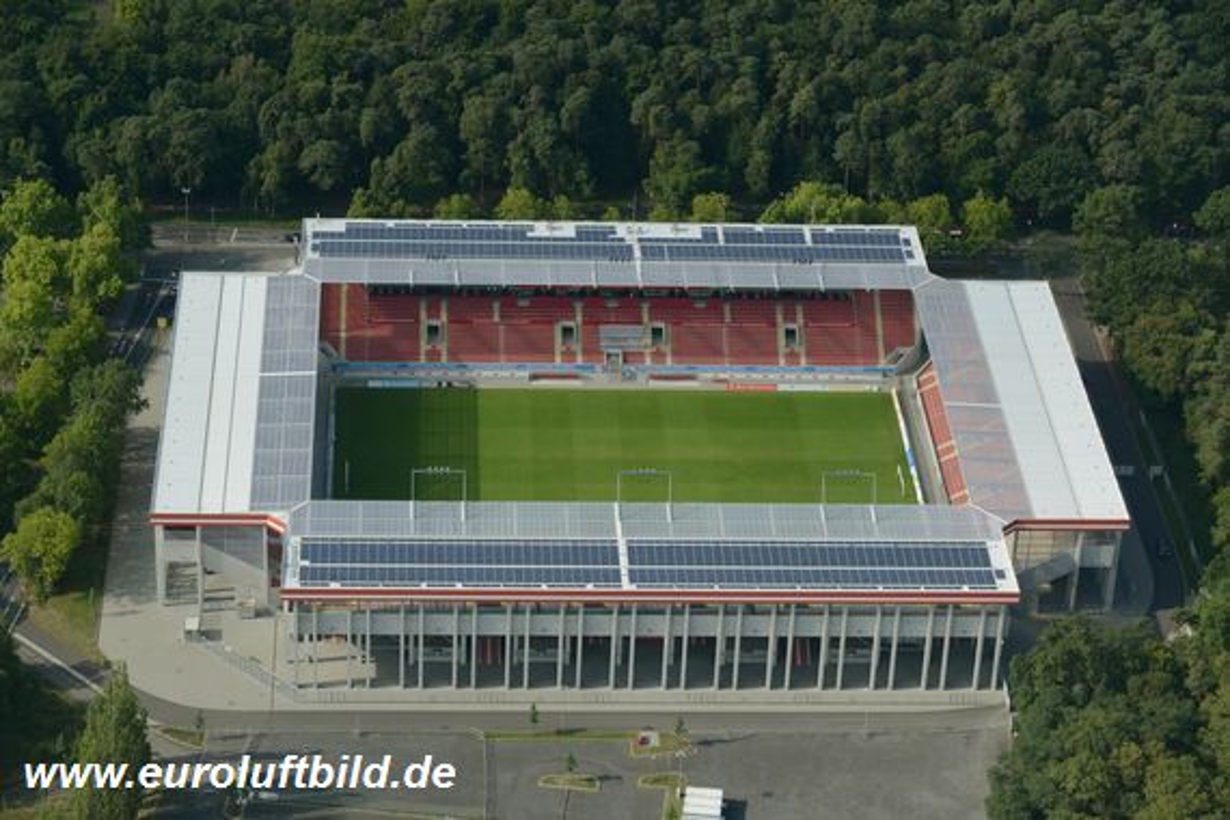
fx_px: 3348
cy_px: 410
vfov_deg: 14.0
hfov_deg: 20.8
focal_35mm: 98
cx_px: 615
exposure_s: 1/1000
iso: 800
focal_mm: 98
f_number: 9
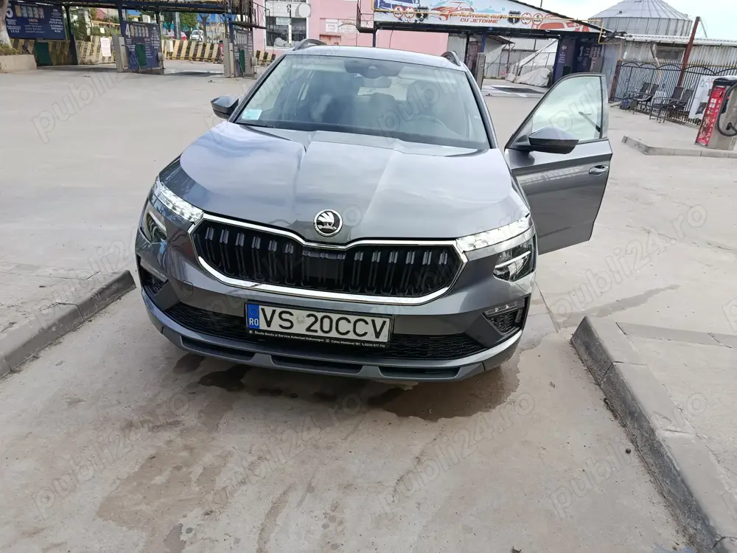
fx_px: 511
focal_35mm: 24
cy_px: 276
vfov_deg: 56.8
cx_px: 368
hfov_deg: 71.6
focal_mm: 5.24
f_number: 1.7
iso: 50
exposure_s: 1/105
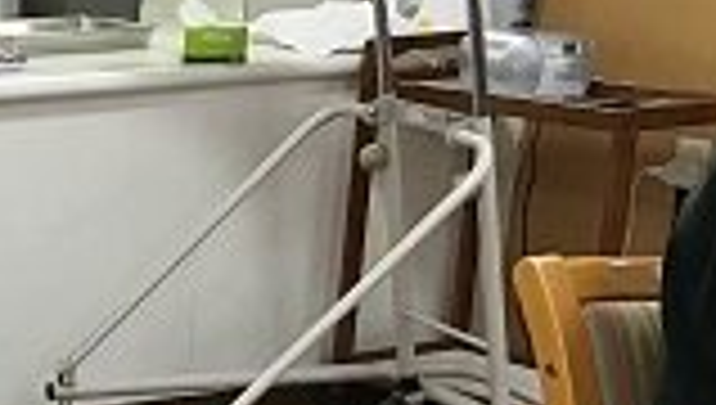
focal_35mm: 106
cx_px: -324
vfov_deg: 11.2
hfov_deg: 18.2
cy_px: 524
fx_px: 2016
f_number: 2.4
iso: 40
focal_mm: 3.3
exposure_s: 1/30
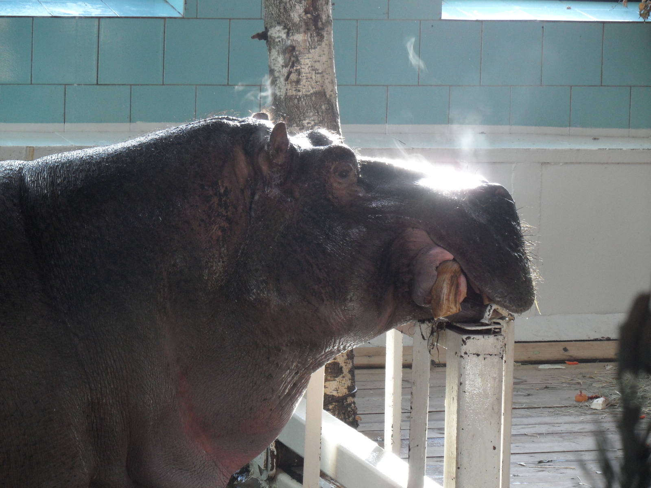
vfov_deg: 8.2
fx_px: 3385
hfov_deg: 11.0
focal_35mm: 180
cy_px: 244
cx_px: 326
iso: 200
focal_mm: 29.7
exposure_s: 1/20
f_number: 5
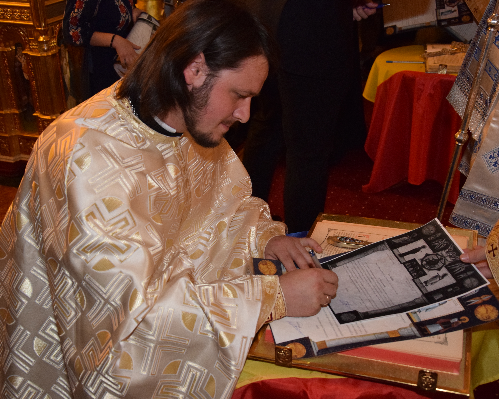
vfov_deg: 31.4
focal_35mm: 48
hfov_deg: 38.8
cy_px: 199
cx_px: 253
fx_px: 709
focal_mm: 28
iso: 2000
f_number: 4
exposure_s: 1/50
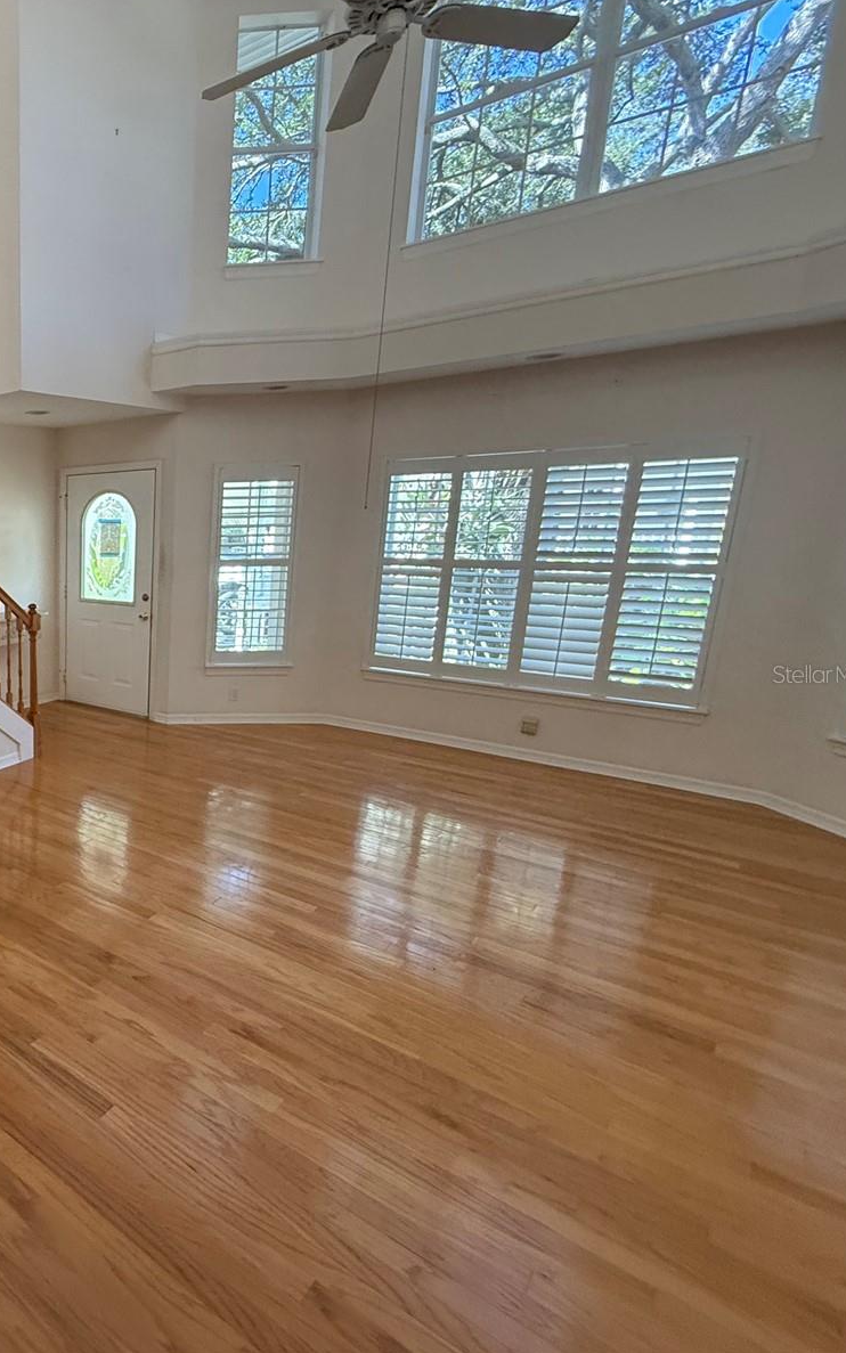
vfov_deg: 85.1
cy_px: 674
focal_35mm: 20
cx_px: -32
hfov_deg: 47.5
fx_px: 738
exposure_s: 1/99
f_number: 2.2
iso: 250
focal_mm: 2.22
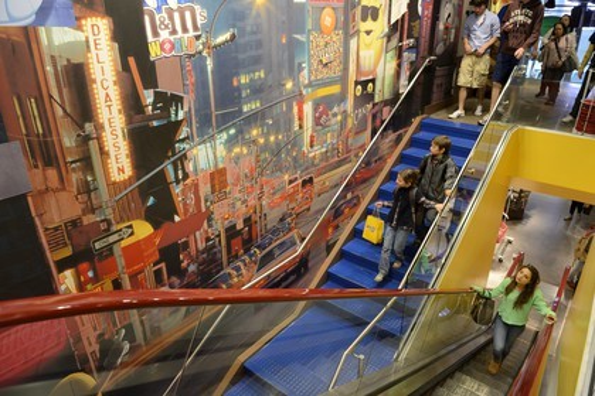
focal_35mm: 24
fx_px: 397
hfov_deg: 73.7
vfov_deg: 53.1
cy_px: 198
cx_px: 298
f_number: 5
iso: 1600
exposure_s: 1/50
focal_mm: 24
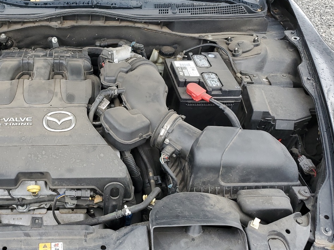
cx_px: 84
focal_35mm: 44
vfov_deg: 32.9
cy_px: 119
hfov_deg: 41.7
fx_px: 425
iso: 56
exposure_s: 1/120
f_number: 1.5
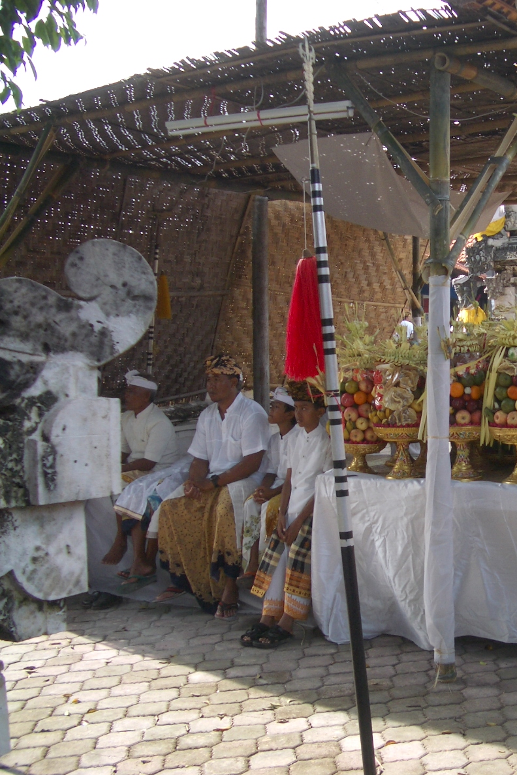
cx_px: 501
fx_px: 1056
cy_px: 387
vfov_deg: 40.4
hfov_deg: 26.2
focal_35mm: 49
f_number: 2.6
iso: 50
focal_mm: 5.8
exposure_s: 1/400
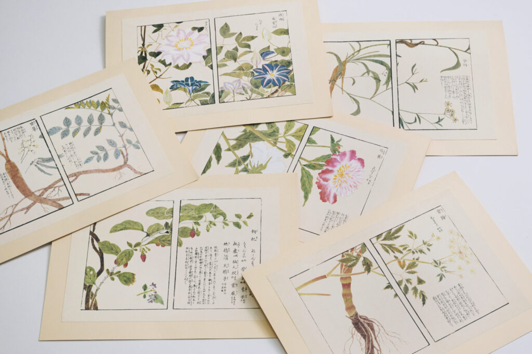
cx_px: 266
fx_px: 930
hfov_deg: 31.9
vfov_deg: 21.5
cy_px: 177
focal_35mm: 63
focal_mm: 63
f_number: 11
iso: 800
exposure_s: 1/160
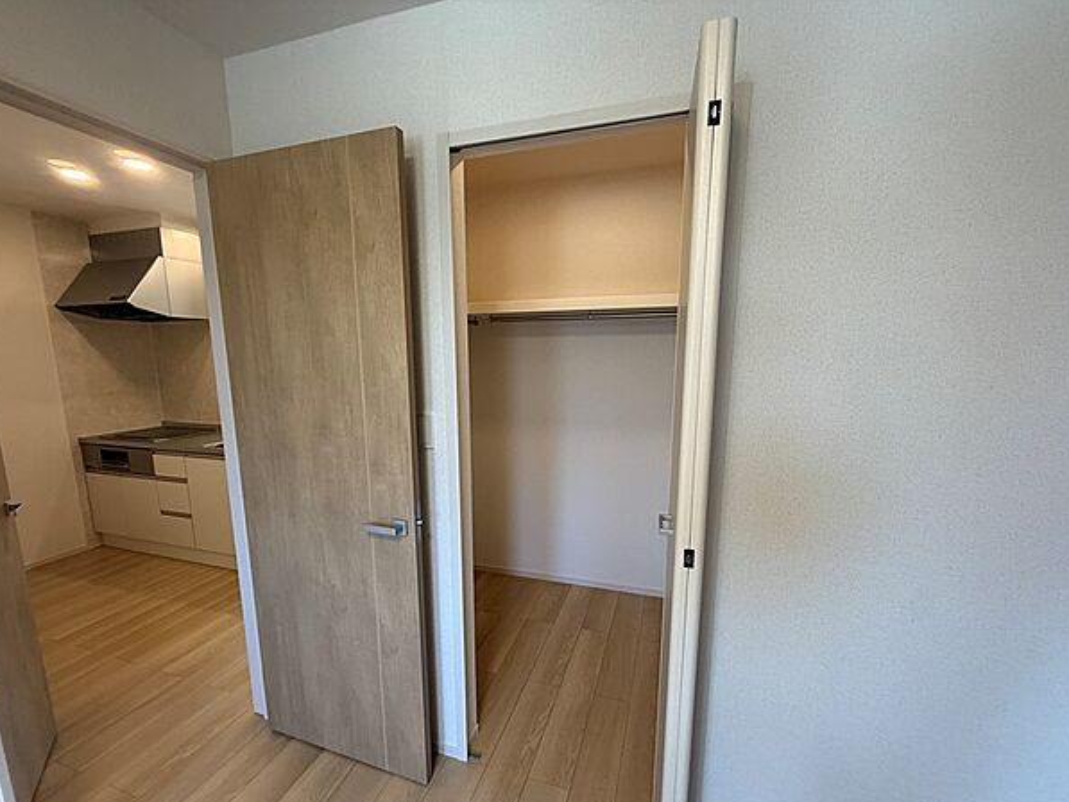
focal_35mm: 15
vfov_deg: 81.7
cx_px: 532
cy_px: 428
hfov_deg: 98.2
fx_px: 463
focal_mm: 2.22
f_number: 2.2
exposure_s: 1/99
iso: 160
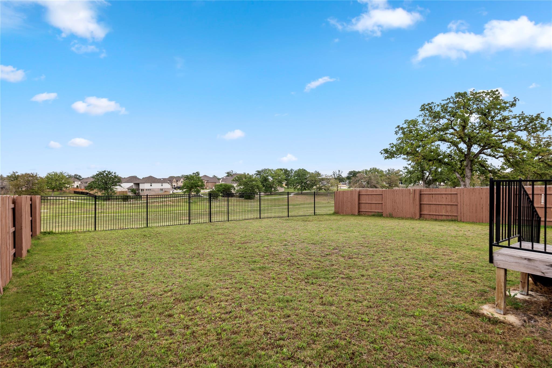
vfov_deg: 67.4
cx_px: 276
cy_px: 184
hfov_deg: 90.0
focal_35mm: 18
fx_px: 276
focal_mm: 18
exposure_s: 1/160
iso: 250
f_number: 8
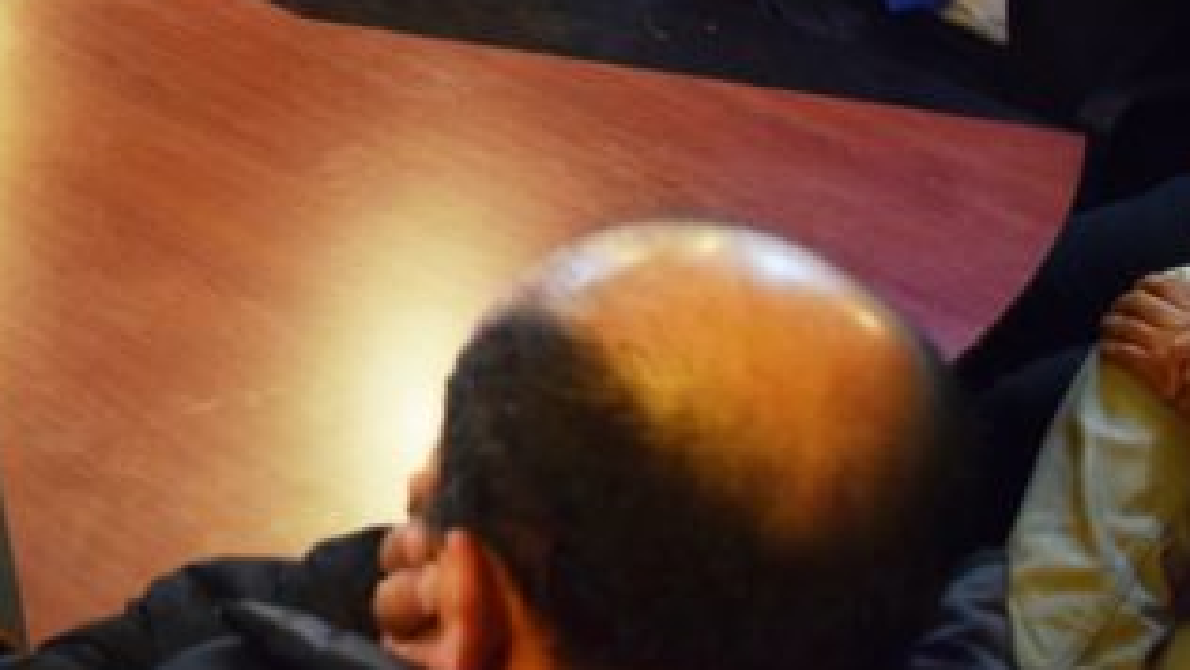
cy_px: -154
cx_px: -30
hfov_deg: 24.1
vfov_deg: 13.9
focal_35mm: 84
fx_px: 2651
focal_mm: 22
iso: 1000
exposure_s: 1/30
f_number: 3.8
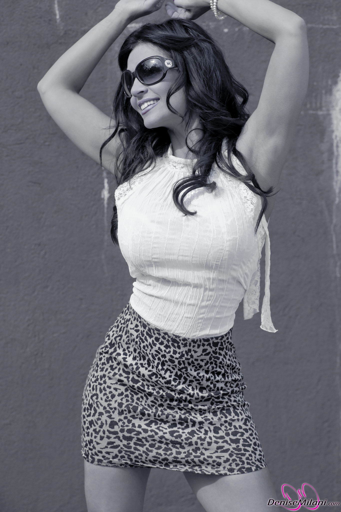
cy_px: 256
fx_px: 1918
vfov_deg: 15.2
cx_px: 170
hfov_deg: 10.2
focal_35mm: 135
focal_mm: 135
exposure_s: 1/350
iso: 320
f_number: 4.5
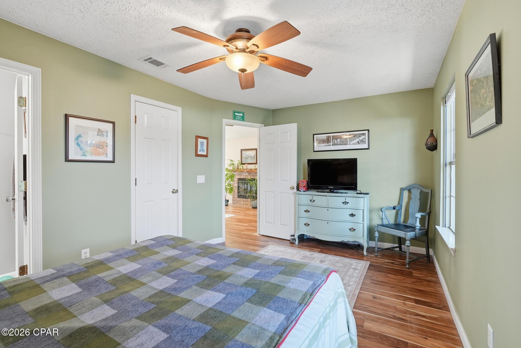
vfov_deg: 73.8
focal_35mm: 16
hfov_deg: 96.7
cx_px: 260
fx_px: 232
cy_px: 174
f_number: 8
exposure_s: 1/30
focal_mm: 16
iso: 800
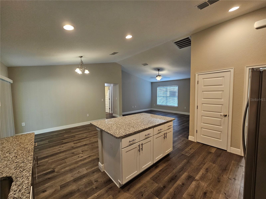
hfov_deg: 106.2
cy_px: 100
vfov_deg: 89.9
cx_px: 133
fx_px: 100
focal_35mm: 13
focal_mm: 2.2
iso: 160
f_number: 2.2
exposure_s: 1/60
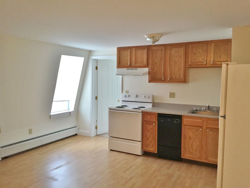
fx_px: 209
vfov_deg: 48.2
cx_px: 125
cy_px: 94
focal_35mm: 29
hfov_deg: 61.7
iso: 160
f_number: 2.2
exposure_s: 1/30
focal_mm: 4.15
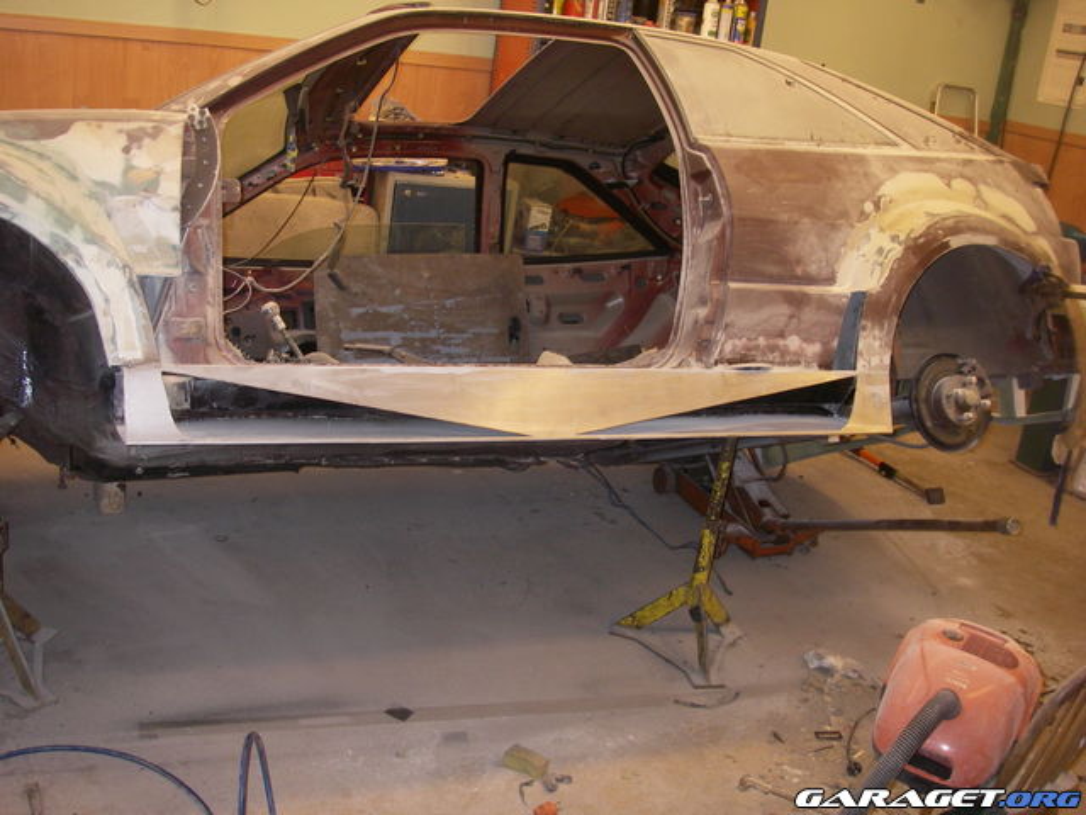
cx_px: 543
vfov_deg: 37.7
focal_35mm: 38
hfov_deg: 49.0
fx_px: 1192
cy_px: 408
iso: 160
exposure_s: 1/40
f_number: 3.3
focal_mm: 6.3
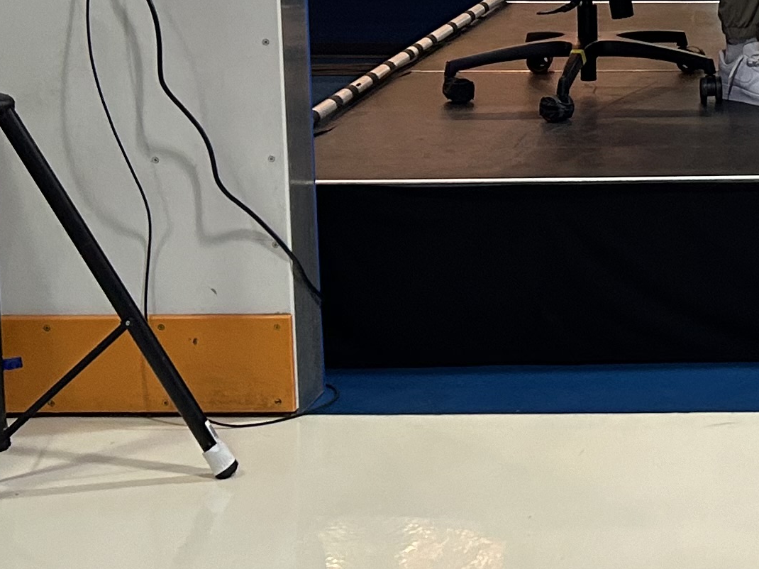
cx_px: 1068
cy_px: -121
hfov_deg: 18.2
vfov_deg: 14.6
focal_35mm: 98
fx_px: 2148
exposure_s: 1/60
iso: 160
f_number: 1.5
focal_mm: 5.7
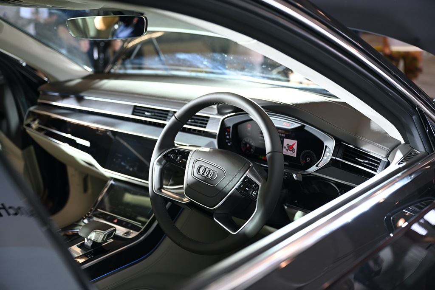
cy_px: 145
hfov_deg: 46.4
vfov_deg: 31.9
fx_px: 508
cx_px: 218
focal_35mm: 42
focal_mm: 42
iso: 400
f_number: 2.8
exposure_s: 1/160
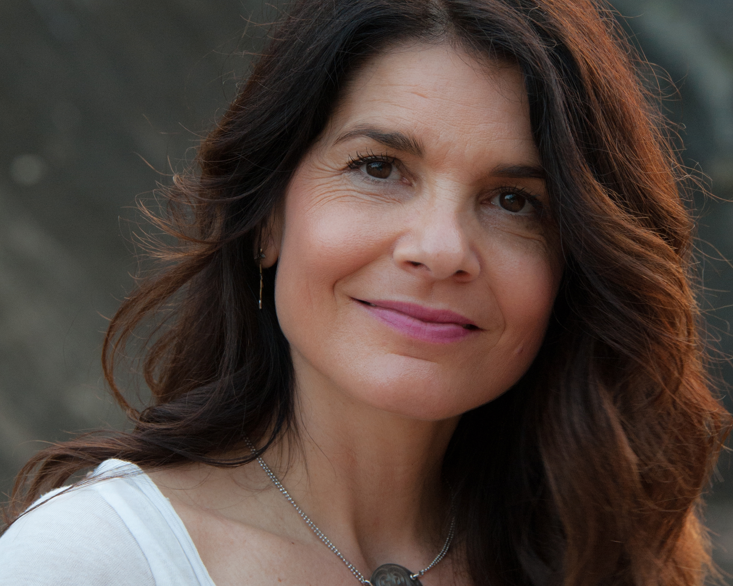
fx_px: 3840
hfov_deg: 10.9
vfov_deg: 8.7
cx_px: 365
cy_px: 333
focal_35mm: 177
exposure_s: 1/125
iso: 1000
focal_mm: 125
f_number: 7.1
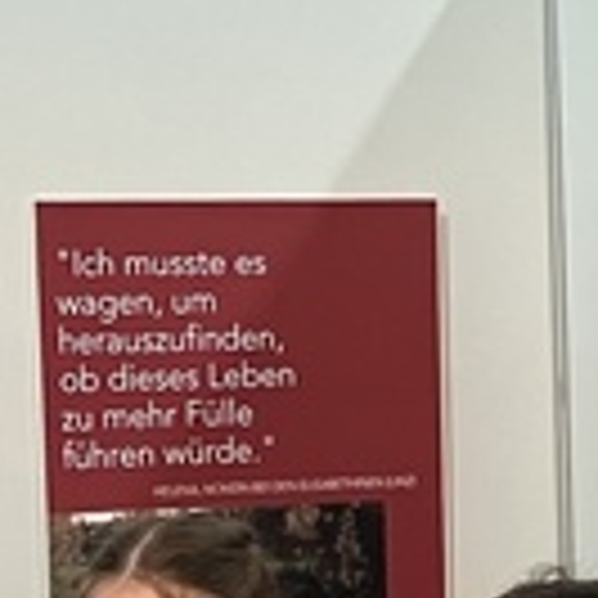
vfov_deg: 9.3
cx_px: 409
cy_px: 629
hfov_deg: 9.4
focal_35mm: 186
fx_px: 3635
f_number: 1.8
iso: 125
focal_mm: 3.99
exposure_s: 1/50
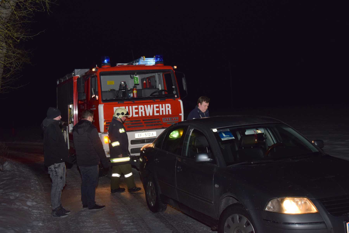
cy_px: 116
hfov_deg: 43.6
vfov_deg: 29.9
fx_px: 436
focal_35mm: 45
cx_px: 174
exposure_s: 1/60
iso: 800
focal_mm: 30
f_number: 7.1
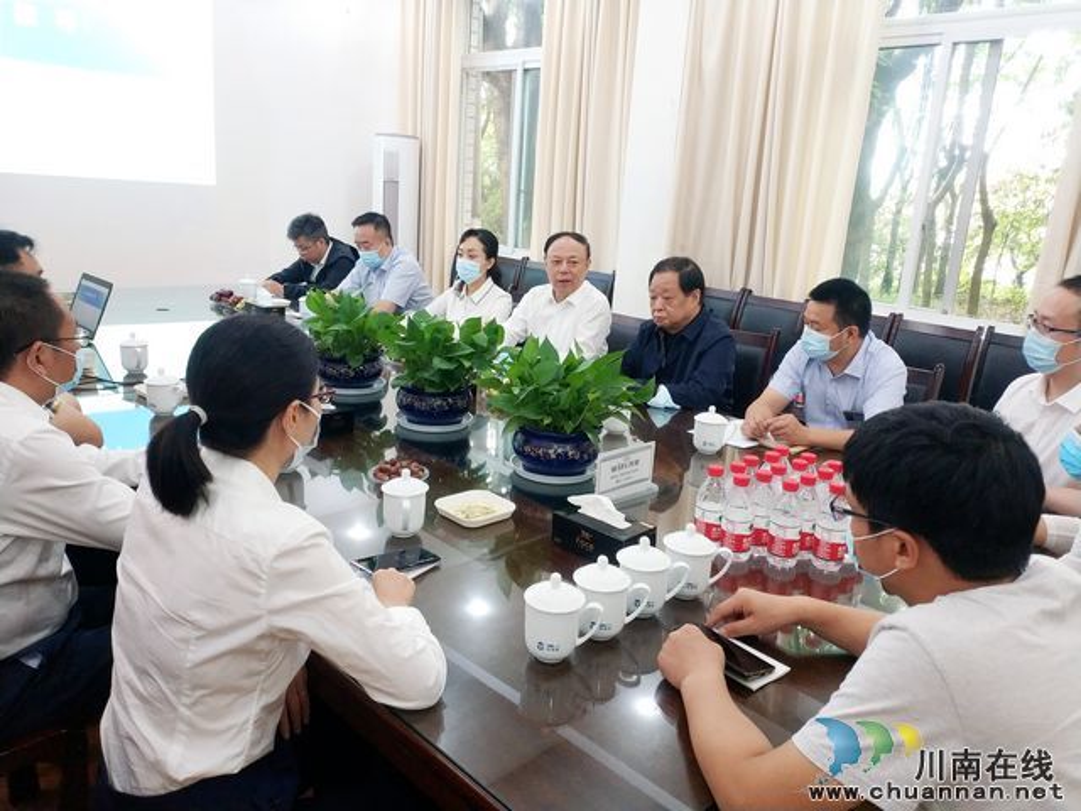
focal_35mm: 32
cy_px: 406
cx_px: 540
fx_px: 999
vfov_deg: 44.2
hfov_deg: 56.8
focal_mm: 4.5
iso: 383
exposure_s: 1/25
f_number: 2
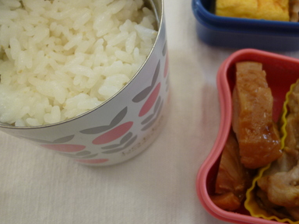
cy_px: 79
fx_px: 346
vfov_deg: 35.7
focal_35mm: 40
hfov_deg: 46.6
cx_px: 175
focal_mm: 4.3
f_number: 2.2
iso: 80
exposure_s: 1/80
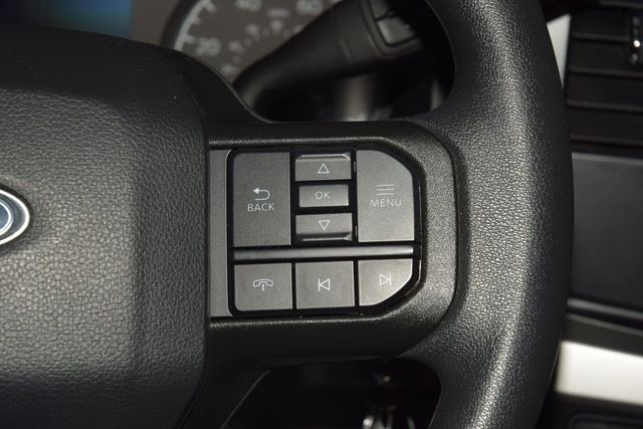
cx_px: 322
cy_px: 214
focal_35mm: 105
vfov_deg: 13.0
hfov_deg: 19.5
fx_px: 1876
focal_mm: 70
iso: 100
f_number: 8
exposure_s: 1/125
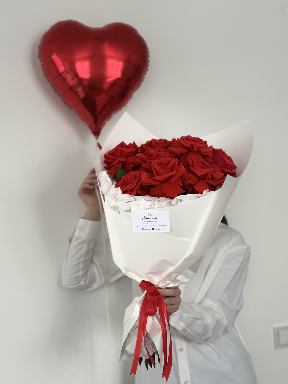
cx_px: 144
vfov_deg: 39.7
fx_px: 532
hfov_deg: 30.3
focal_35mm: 48
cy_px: 192
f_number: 1.78
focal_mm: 6.86
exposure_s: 1/121
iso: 100
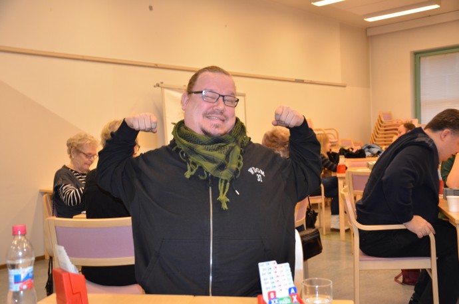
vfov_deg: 34.1
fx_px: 496
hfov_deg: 49.6
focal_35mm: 39
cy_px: 152
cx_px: 230
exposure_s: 1/60
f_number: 4
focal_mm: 26
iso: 800
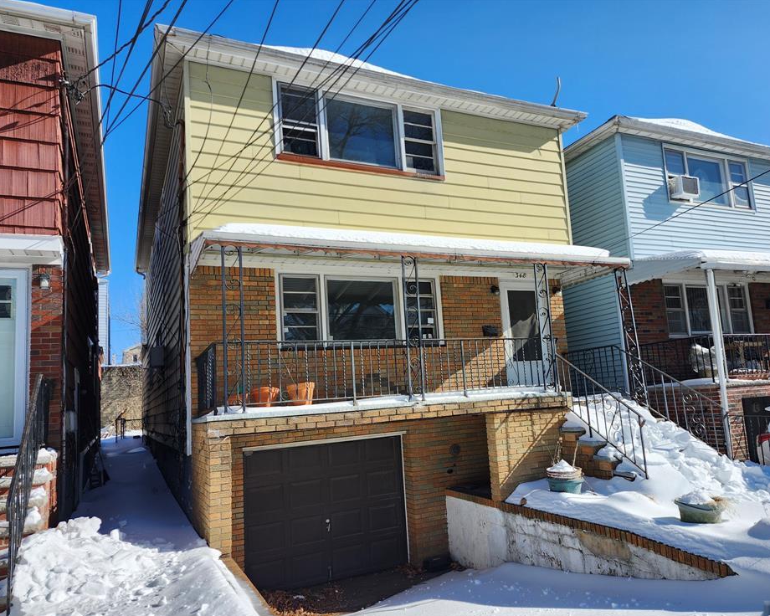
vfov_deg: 56.8
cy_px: 320
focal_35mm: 25
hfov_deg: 68.0
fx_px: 570
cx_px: 420
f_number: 1.8
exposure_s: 1/1429
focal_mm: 5.54
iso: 25
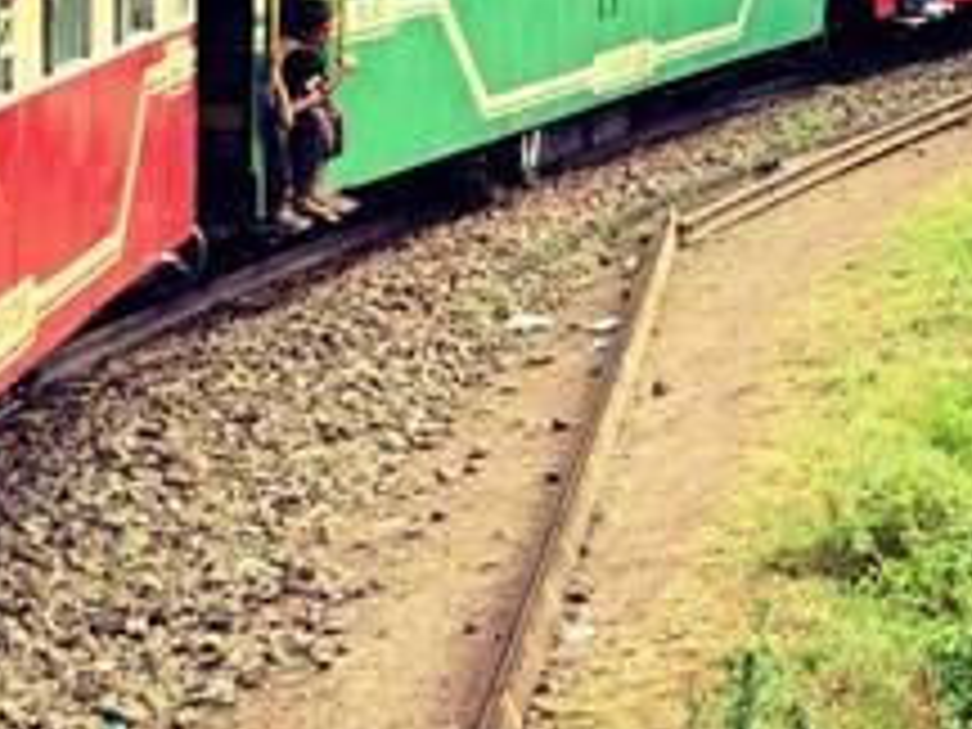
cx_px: 1818
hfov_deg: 14.0
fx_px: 3454
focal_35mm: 123
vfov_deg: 11.6
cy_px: -320
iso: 250
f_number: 4
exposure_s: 1/125
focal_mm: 18
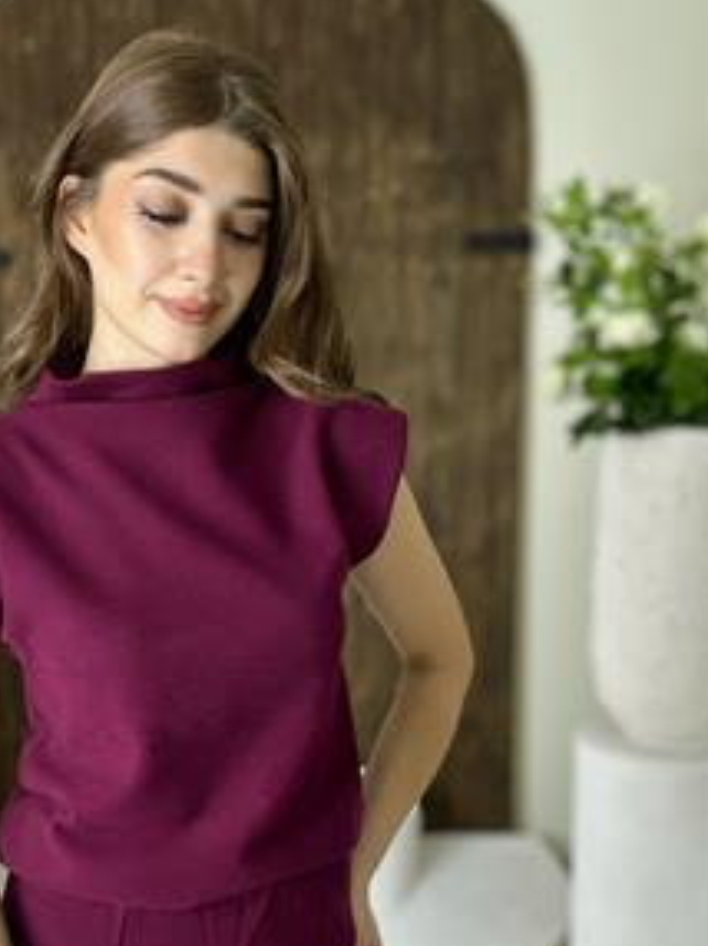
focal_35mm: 42
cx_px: 218
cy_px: 599
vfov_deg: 44.4
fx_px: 1147
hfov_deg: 33.9
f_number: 1.9
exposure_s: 1/121
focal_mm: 2.69
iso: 25
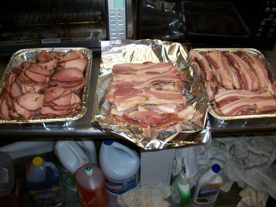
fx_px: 279
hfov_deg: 52.6
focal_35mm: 35
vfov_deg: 40.7
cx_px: 138
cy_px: 104
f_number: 3.1
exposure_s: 1/80
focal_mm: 6.3
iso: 160
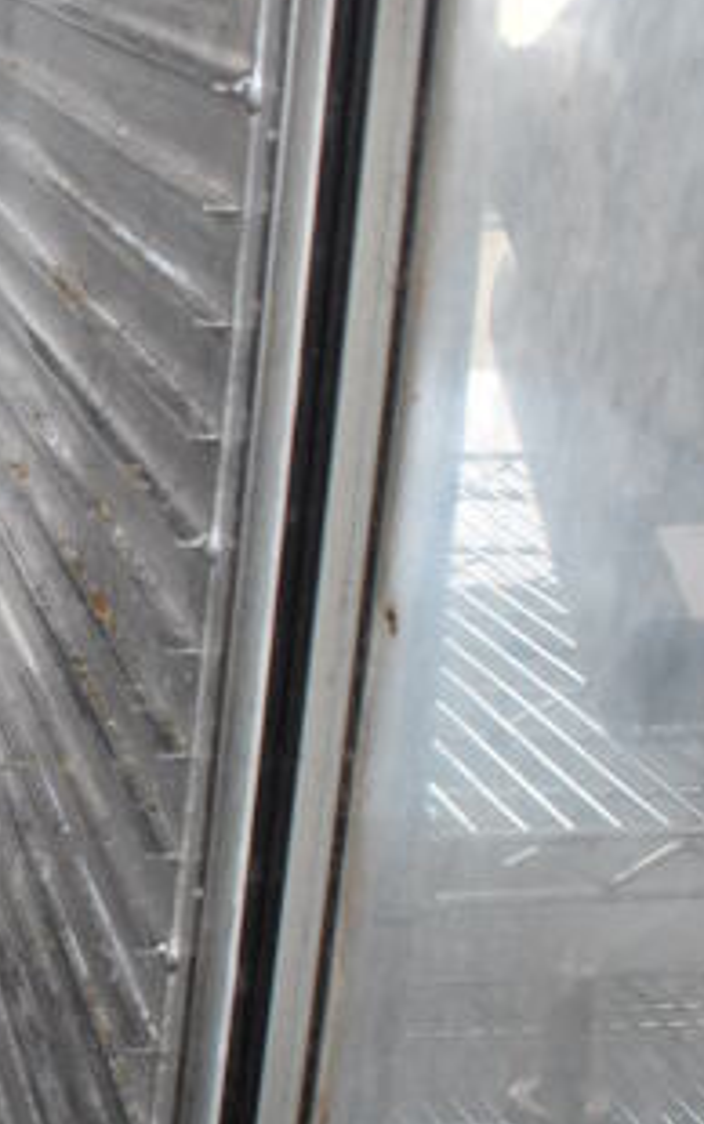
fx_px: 2484
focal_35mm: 81
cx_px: -316
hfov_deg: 15.1
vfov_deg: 25.4
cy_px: 727
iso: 1000
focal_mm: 18
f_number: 3.5
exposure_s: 1/125
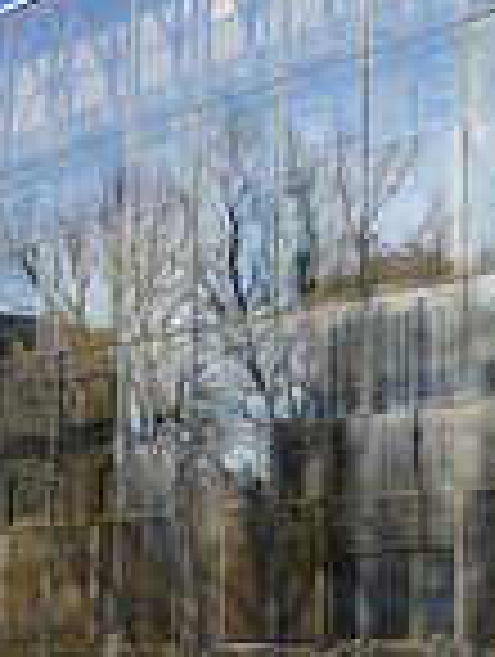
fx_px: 1502
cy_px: 484
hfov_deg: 18.7
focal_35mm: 79
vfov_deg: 24.4
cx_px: 320
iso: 280
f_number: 6.3
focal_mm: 24
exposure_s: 1/1250
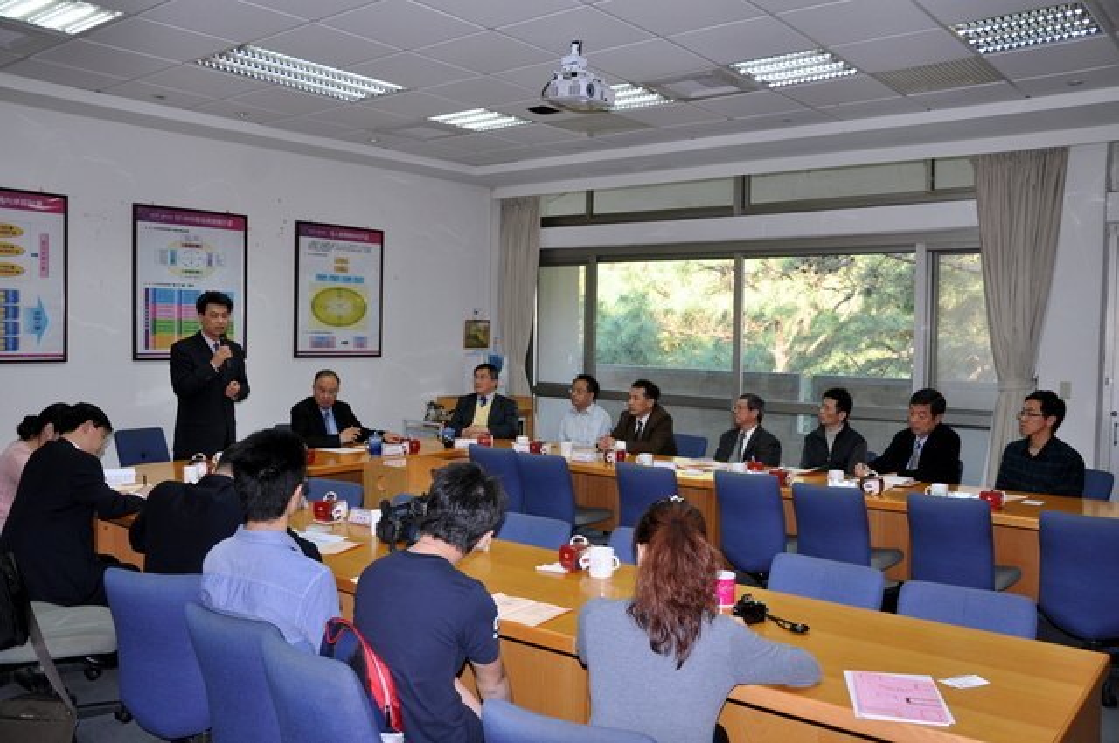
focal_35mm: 32
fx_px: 978
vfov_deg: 41.6
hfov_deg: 59.6
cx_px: 560
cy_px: 372
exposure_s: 1/60
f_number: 3.8
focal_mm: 21
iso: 200
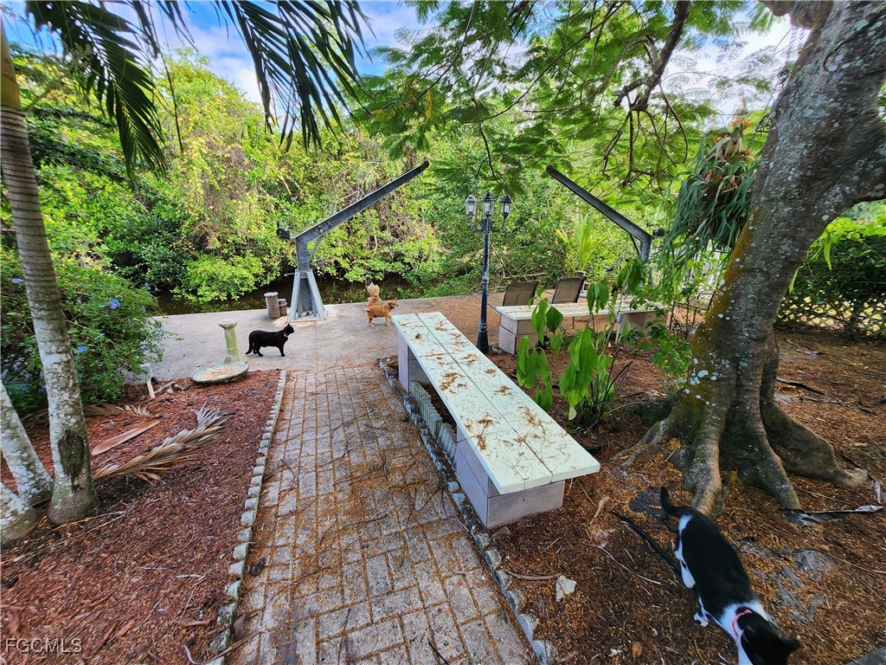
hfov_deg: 106.2
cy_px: 332
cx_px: 443
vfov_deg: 89.9
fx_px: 333
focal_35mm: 13
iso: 50
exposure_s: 1/151
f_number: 2.2
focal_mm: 2.2
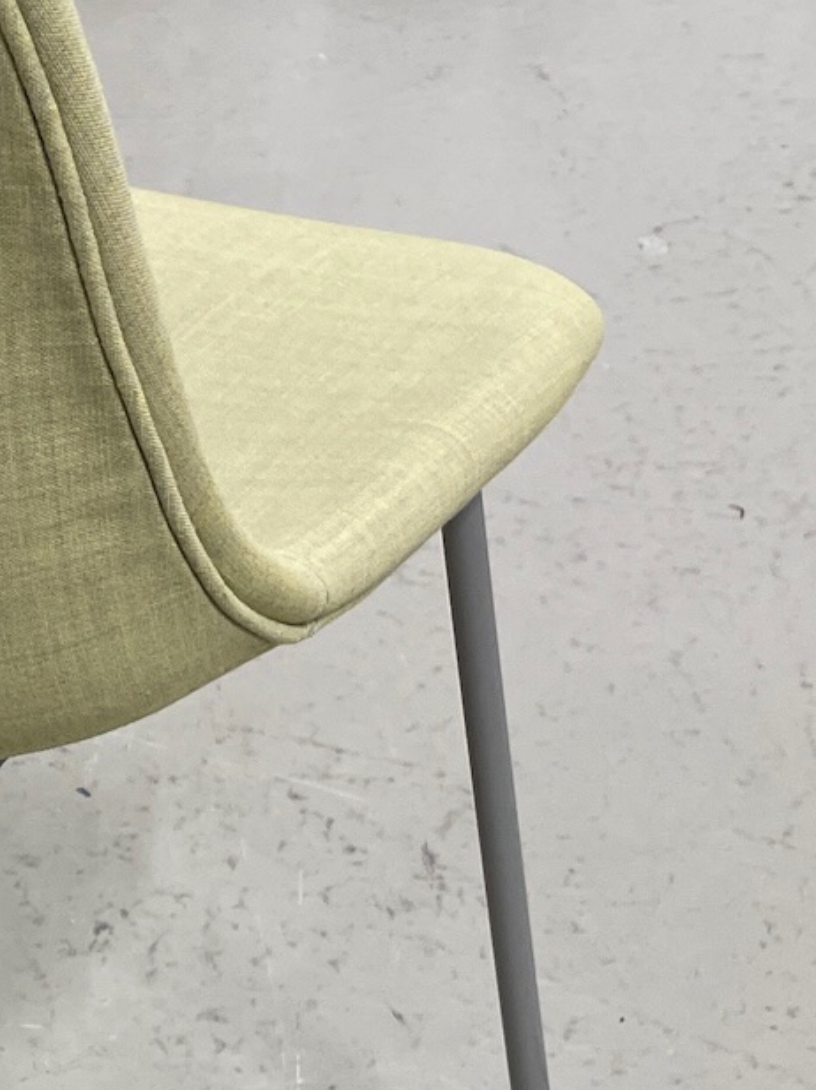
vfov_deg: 22.8
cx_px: -235
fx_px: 2674
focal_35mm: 85
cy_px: 844
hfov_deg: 16.4
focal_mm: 4.2
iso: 100
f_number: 1.6
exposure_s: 1/100
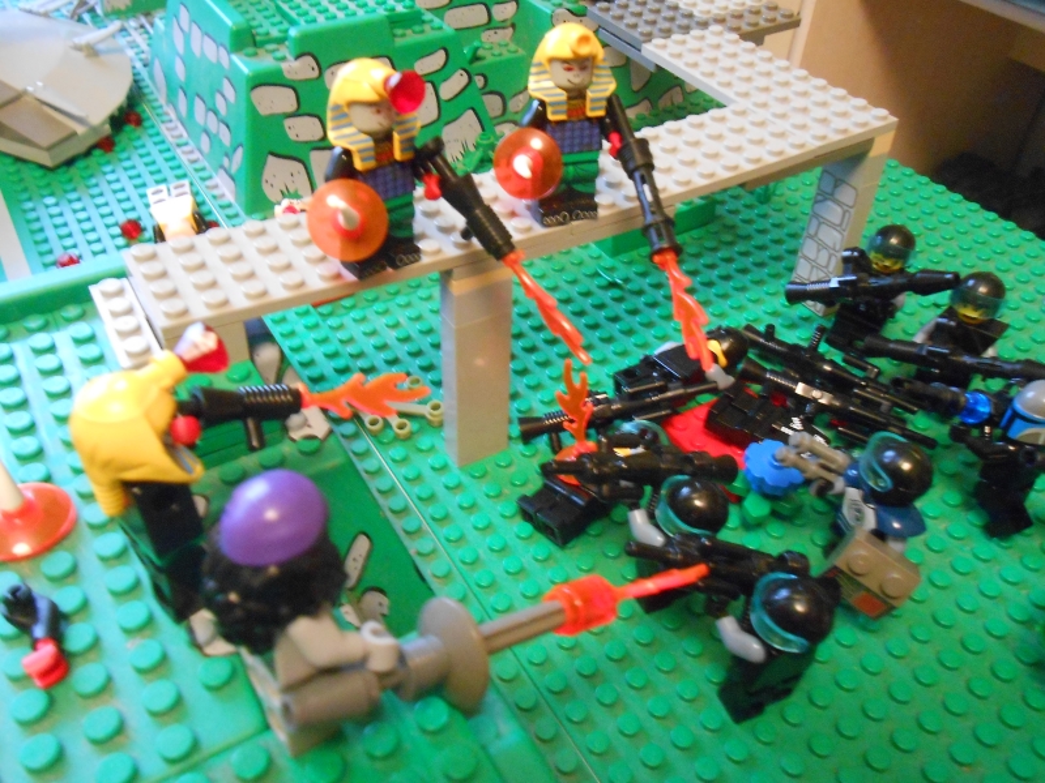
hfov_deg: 60.0
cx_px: 522
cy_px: 392
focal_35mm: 30
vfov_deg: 46.8
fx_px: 906
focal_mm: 5.3
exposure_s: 1/3
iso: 800
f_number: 3.8
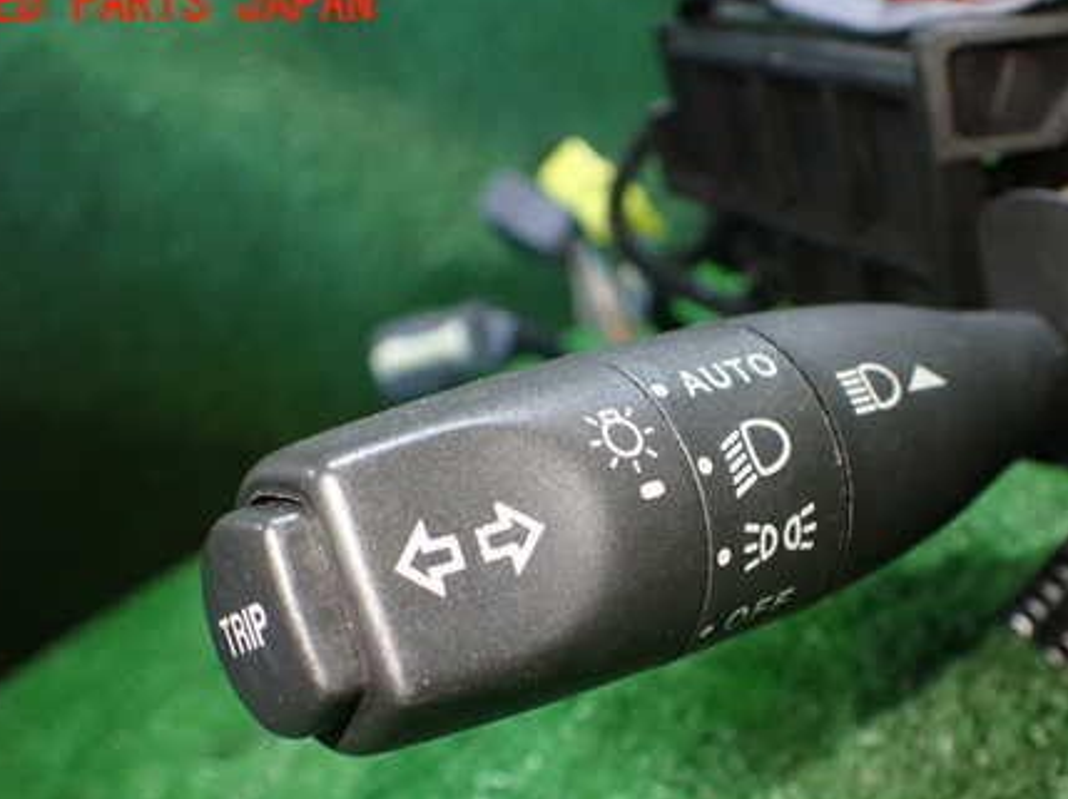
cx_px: 667
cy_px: 533
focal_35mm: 42
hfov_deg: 44.5
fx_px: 1295
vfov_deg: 34.0
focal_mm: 5.4
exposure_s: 1/80
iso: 800
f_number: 2.3
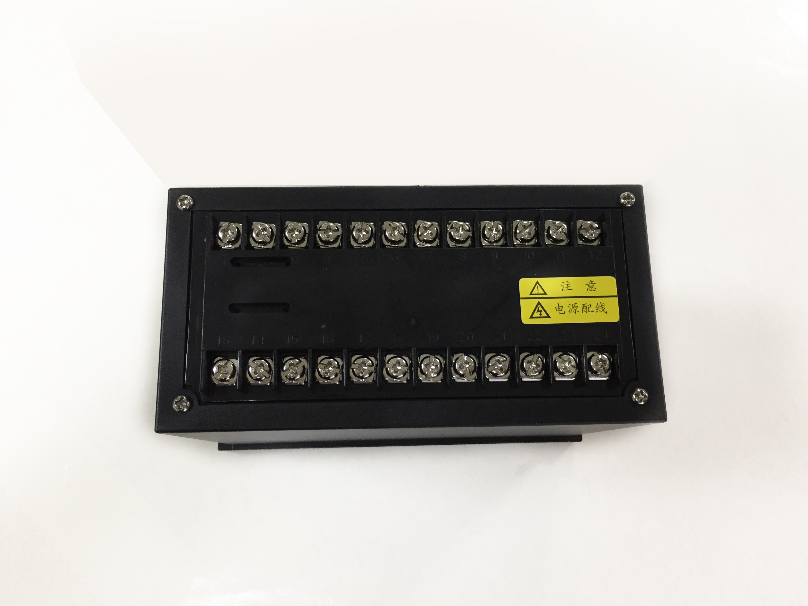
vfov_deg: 48.2
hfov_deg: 61.7
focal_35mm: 29
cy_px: 303
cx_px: 404
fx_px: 677
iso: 160
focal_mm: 4.15
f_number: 2.2
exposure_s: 1/33
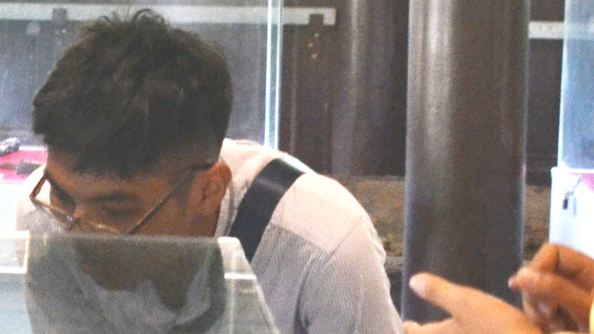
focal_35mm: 145
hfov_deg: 14.3
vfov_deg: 8.3
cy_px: 5
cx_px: -150
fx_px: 2284
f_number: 3.8
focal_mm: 22
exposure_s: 1/60
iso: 800
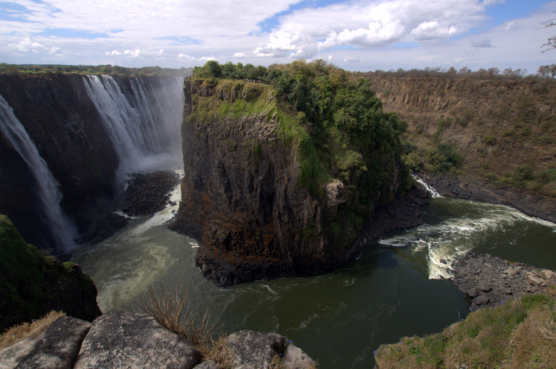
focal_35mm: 15
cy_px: 184
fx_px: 231
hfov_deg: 100.5
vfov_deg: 77.1
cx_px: 278
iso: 100
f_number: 6.3
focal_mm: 10
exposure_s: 1/200
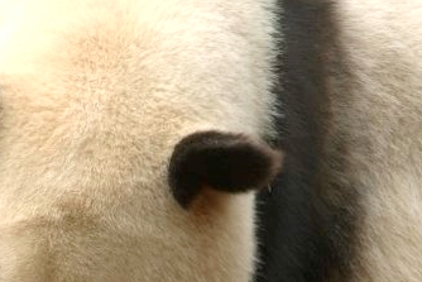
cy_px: 250
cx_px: -56
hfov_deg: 6.0
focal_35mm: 343
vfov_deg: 4.0
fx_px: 4022
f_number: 5.6
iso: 100
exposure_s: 1/60
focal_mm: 95
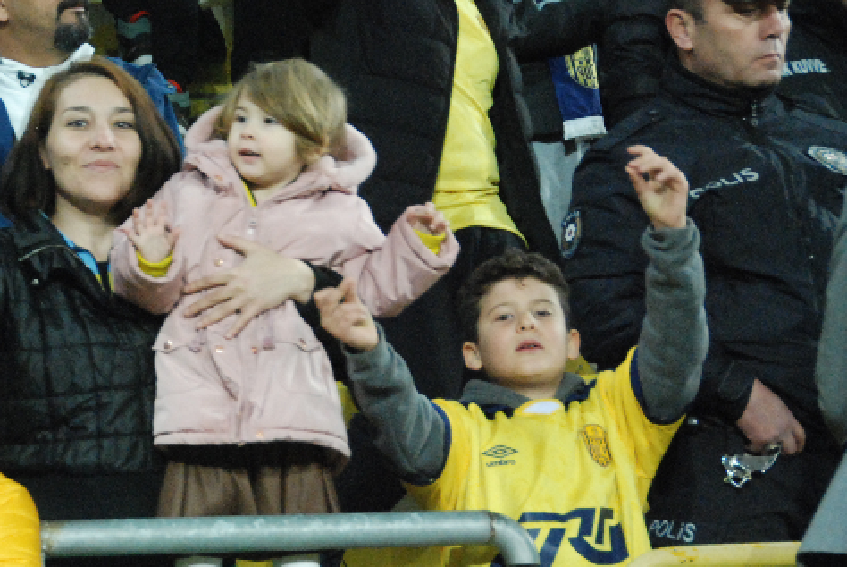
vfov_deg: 8.8
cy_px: 416
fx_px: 3697
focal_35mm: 157
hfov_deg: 13.0
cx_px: 150
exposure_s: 1/125
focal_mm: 62
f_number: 5.3
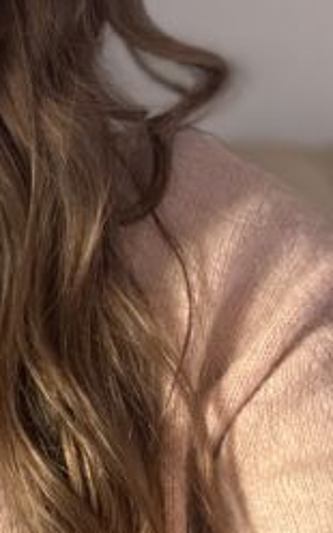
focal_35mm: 77
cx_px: -146
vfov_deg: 25.7
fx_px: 1118
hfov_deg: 15.8
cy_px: 24
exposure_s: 1/25
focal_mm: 2.69
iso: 250
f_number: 1.9
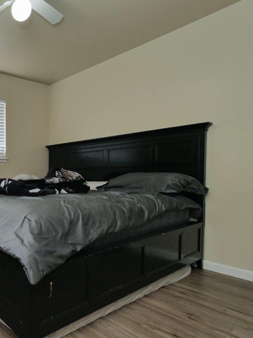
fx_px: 224
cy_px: 183
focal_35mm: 23
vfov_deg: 73.8
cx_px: -11
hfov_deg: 46.9
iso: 800
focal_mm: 7
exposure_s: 1/160
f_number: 5.6
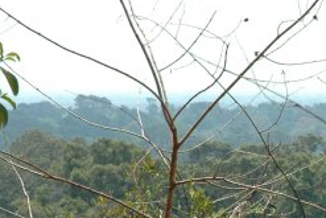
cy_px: 248
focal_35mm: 306
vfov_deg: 4.5
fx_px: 2773
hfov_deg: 6.7
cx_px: 342
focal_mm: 70
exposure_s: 1/320
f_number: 9
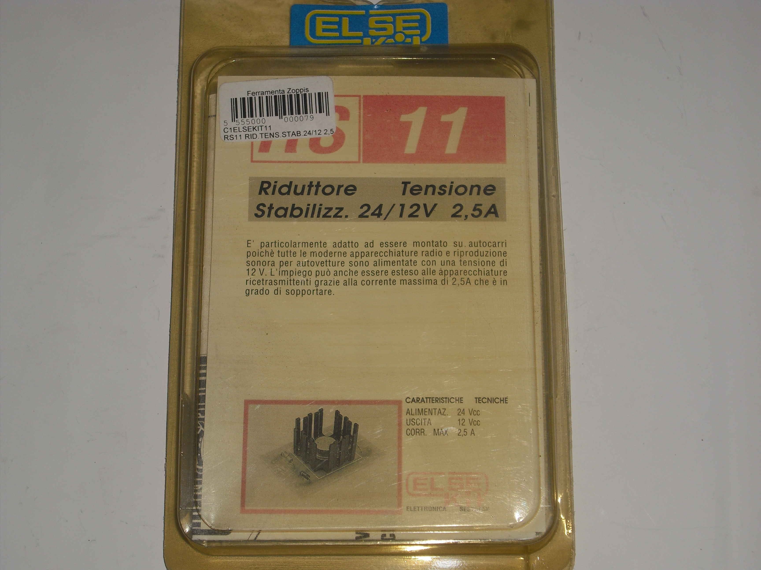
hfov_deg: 29.8
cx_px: 380
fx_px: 1429
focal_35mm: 65
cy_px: 285
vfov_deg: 22.6
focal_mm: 10.7
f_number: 3.8
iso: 64
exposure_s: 1/60
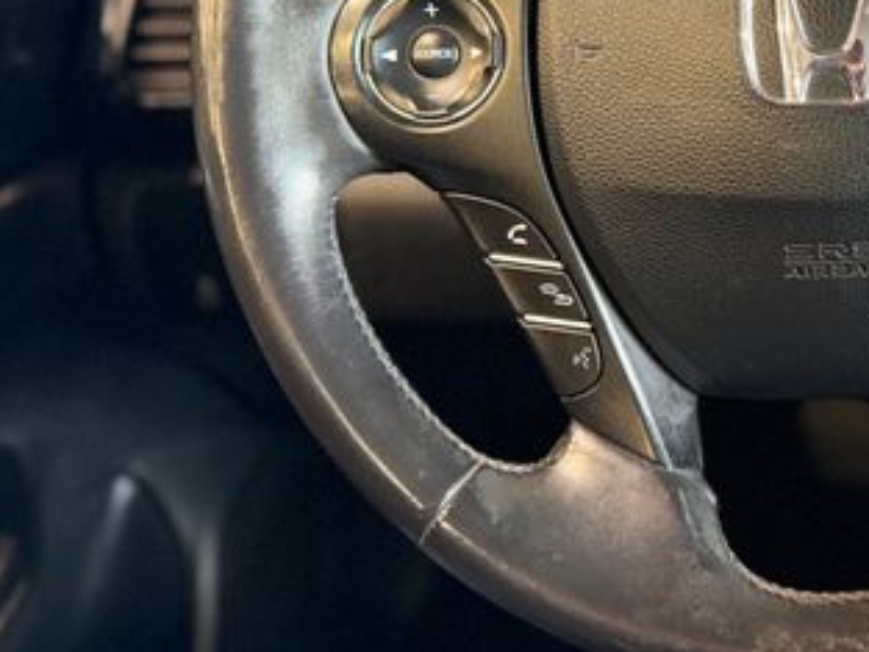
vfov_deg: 28.5
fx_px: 1231
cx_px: 841
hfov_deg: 35.6
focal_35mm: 49
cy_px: 58
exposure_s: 1/60
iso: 800
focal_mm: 6.76
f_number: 1.78
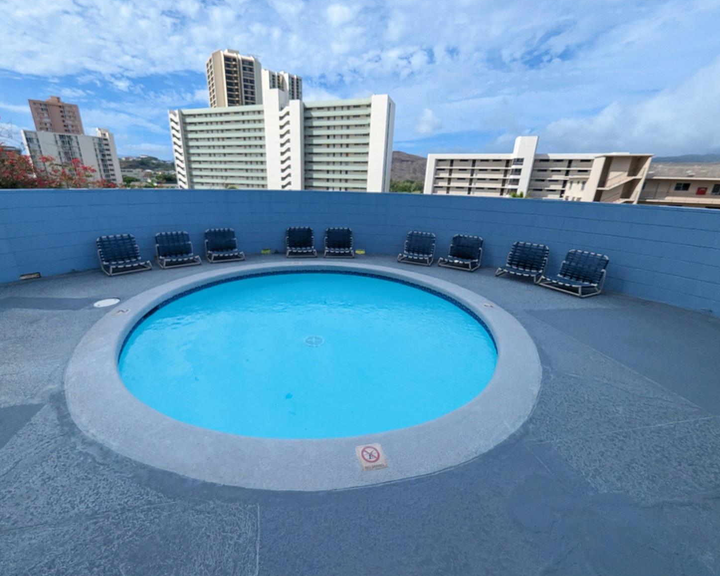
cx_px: 333
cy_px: 292
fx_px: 298
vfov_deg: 88.0
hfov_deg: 100.5
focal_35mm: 14
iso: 45
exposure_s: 1/1653
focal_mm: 1.95
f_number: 2.2
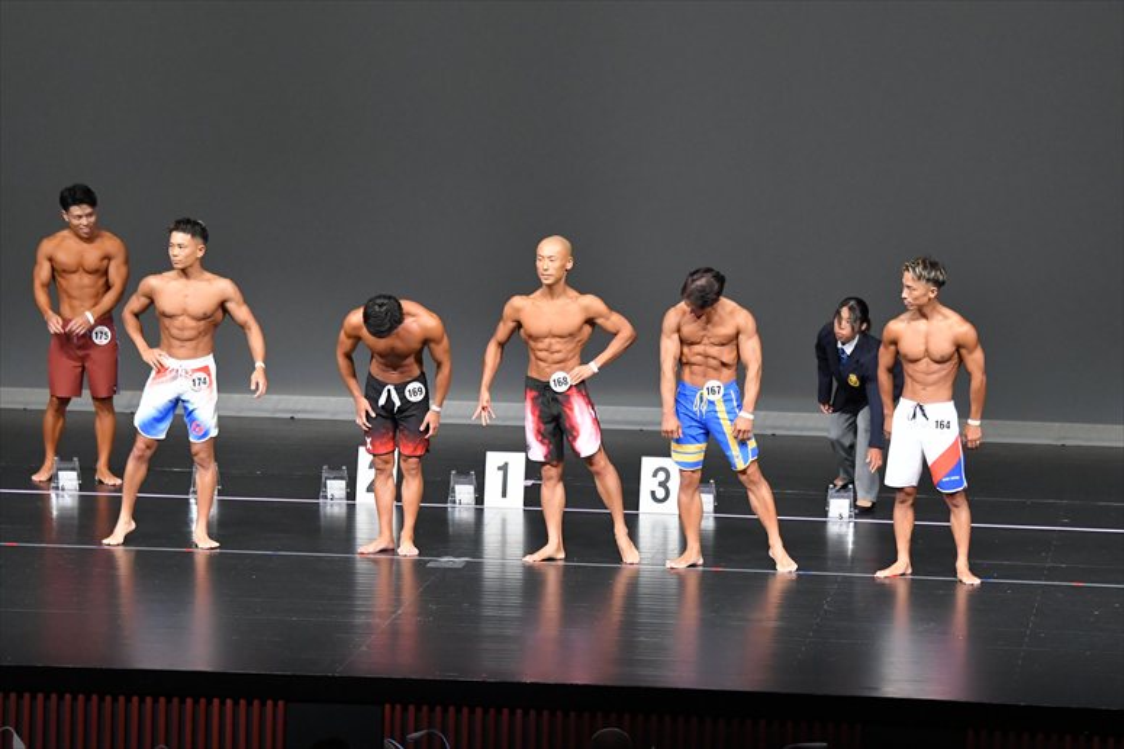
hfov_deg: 11.2
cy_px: 374
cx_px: 562
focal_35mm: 183
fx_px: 5711
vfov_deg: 7.5
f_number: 5.6
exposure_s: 1/400
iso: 5000
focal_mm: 122
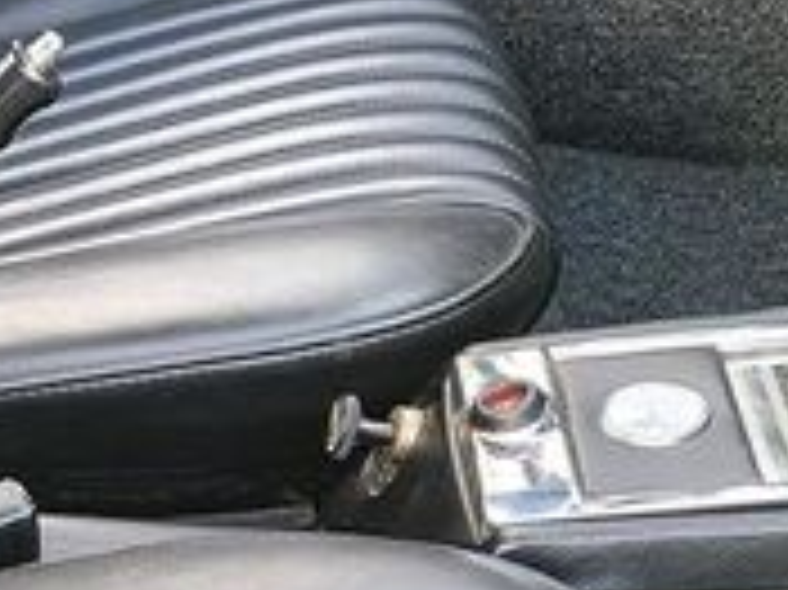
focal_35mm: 95
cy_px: 937
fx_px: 2161
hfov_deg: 17.9
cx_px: -473
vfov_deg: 14.3
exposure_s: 1/59
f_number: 1.8
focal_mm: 5.4
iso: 64
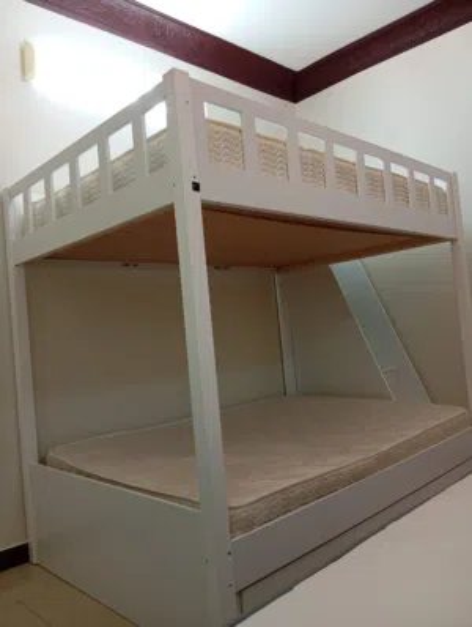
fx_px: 507
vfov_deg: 63.4
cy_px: 314
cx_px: 236
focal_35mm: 28
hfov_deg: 49.9
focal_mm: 4.22
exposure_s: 1/60
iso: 959
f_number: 1.8
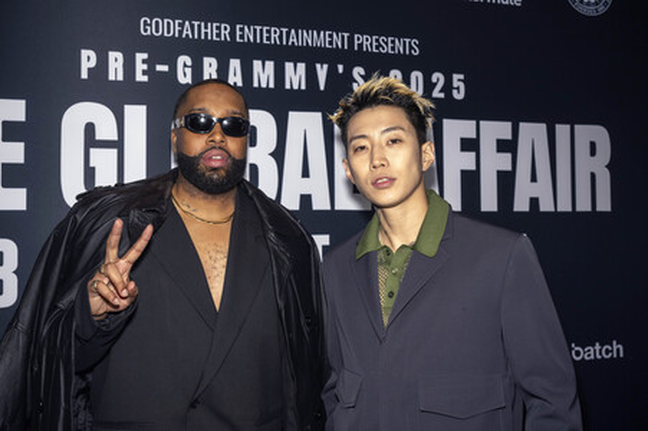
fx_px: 701
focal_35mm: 39
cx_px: 324
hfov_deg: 49.6
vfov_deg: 34.2
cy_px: 216
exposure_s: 1/200
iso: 800
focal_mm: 39
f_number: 5.6
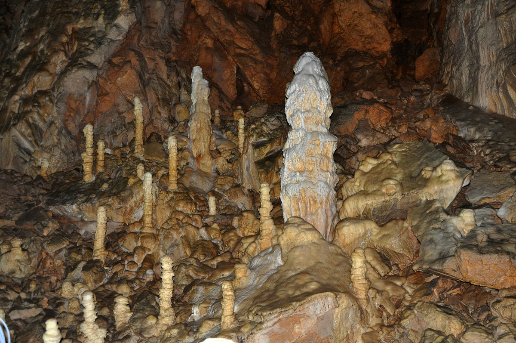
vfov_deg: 39.9
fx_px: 472
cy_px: 172
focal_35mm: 33
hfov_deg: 57.3
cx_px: 258
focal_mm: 22
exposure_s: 1/60
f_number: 3.8
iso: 800
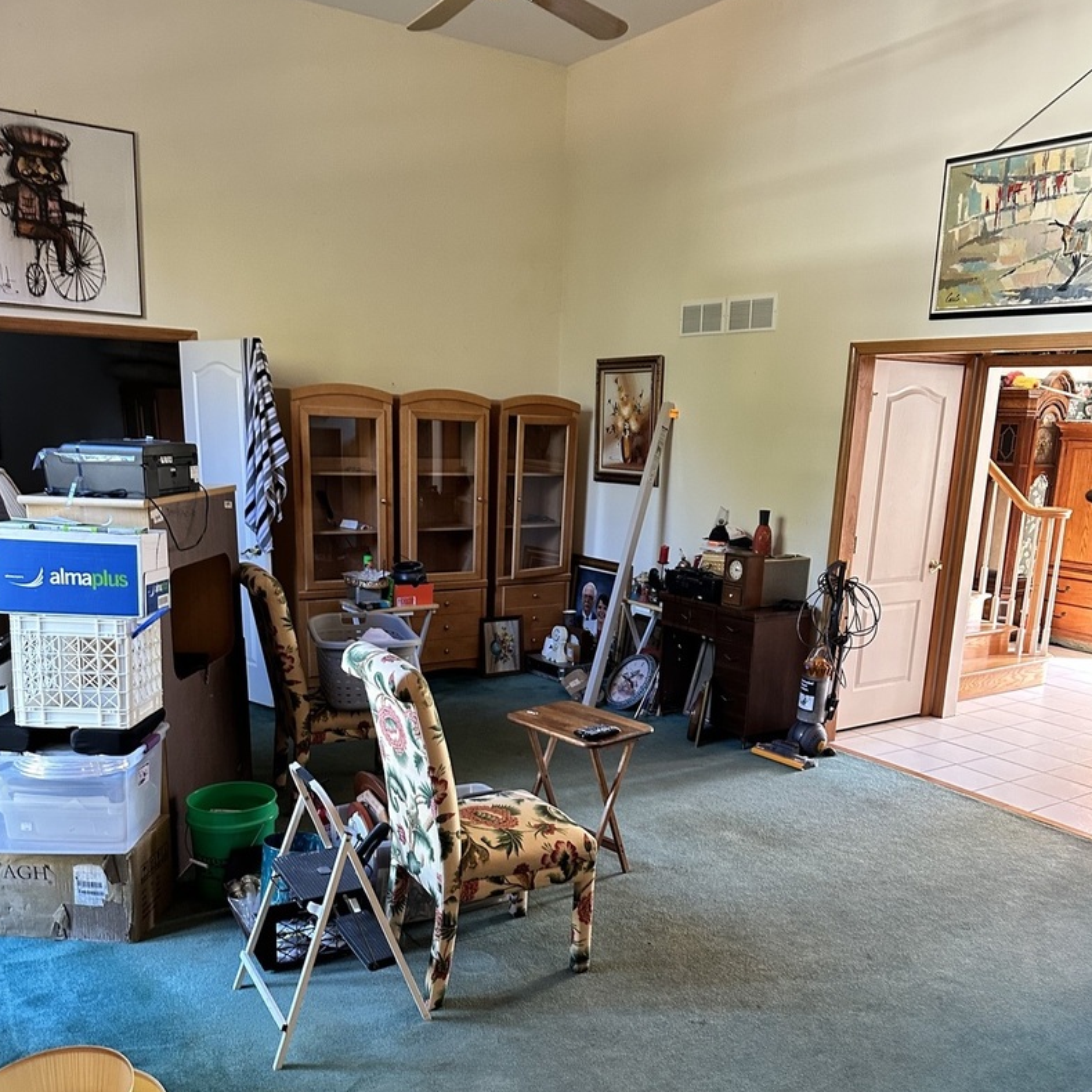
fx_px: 1035
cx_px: 550
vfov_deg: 55.0
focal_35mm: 29
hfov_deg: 55.6
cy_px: 686
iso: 400
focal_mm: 6.86
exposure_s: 1/60
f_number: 1.78
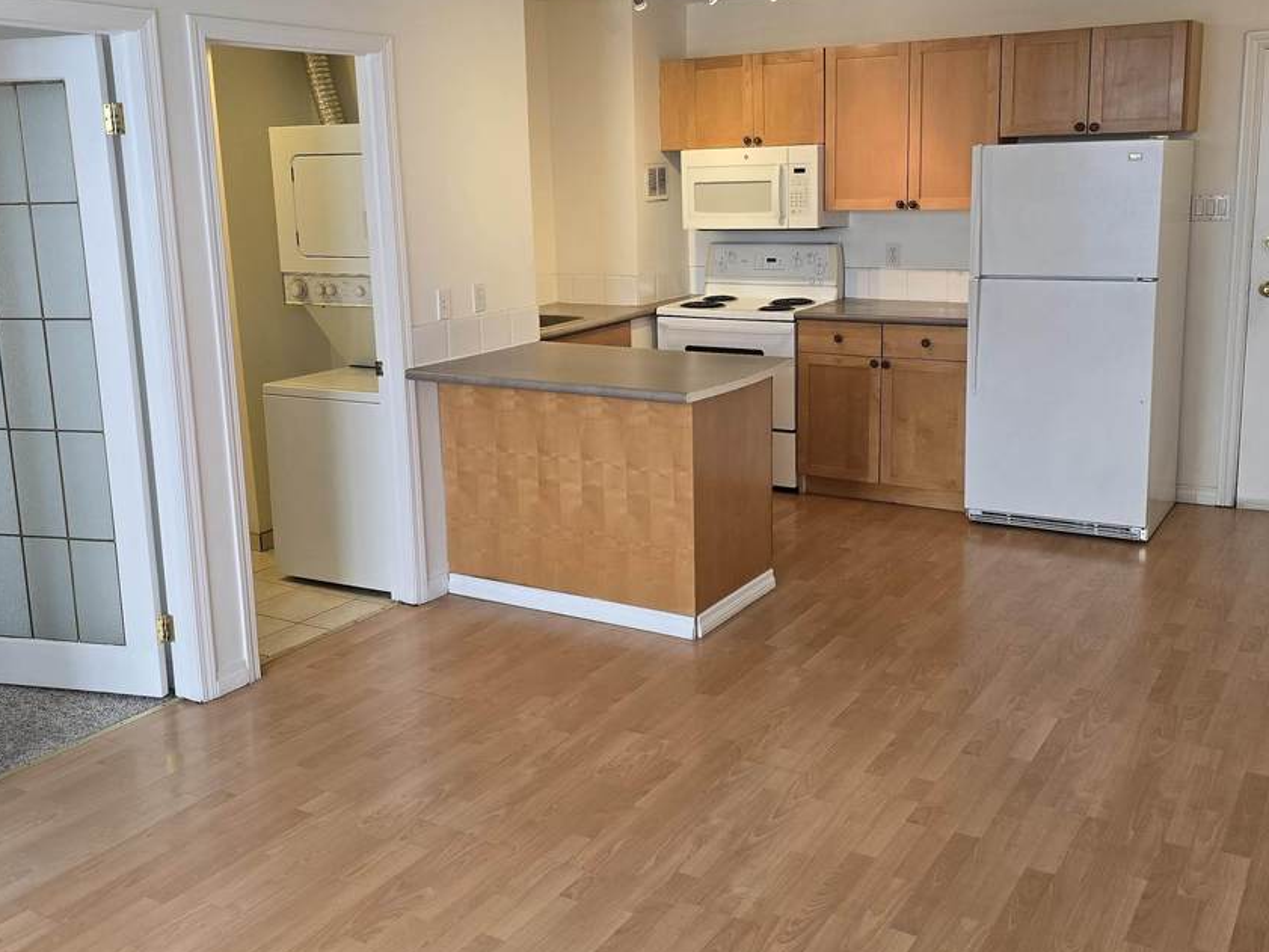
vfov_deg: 40.6
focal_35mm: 35
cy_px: 392
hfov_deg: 52.6
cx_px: 644
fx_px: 1283
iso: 200
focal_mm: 6.3
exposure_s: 1/120
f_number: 1.7
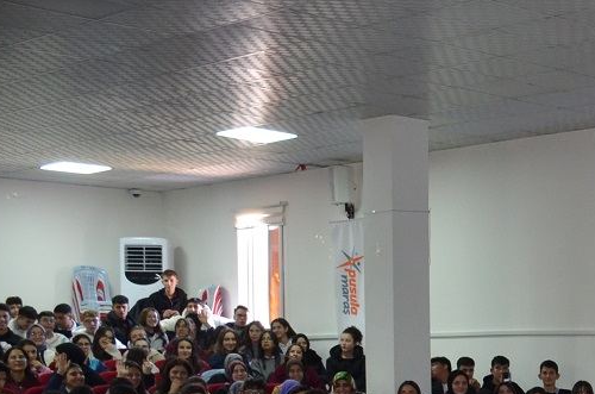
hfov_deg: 21.4
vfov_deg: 16.3
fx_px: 1336
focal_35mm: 81
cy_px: 437
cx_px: 877
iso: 800
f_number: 3.5
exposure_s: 1/60
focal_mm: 18
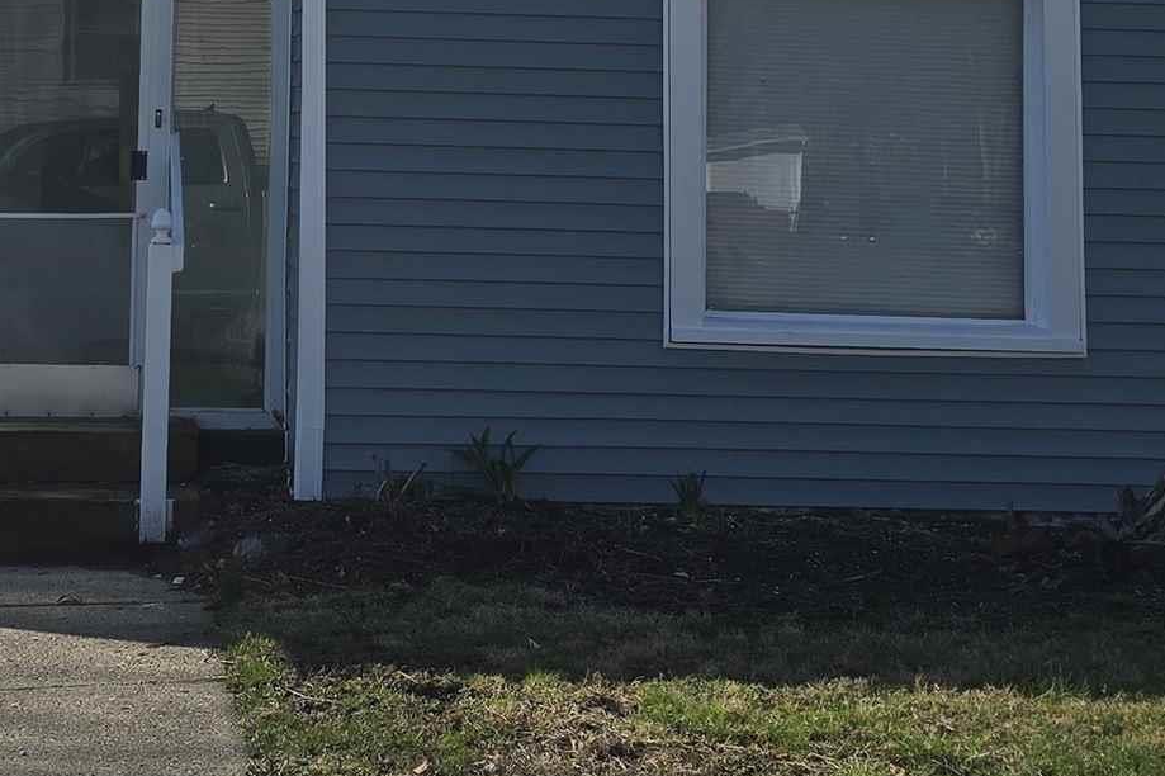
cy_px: -98
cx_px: 281
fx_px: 2588
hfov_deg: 25.1
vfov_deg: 16.5
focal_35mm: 80
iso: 12
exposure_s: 1/852
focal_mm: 6.3
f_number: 1.7
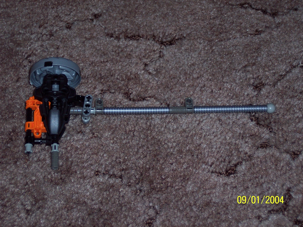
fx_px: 779
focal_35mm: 89
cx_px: 152
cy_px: 114
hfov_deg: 22.0
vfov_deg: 16.6
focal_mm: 18.7
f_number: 4.1
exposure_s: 1/60
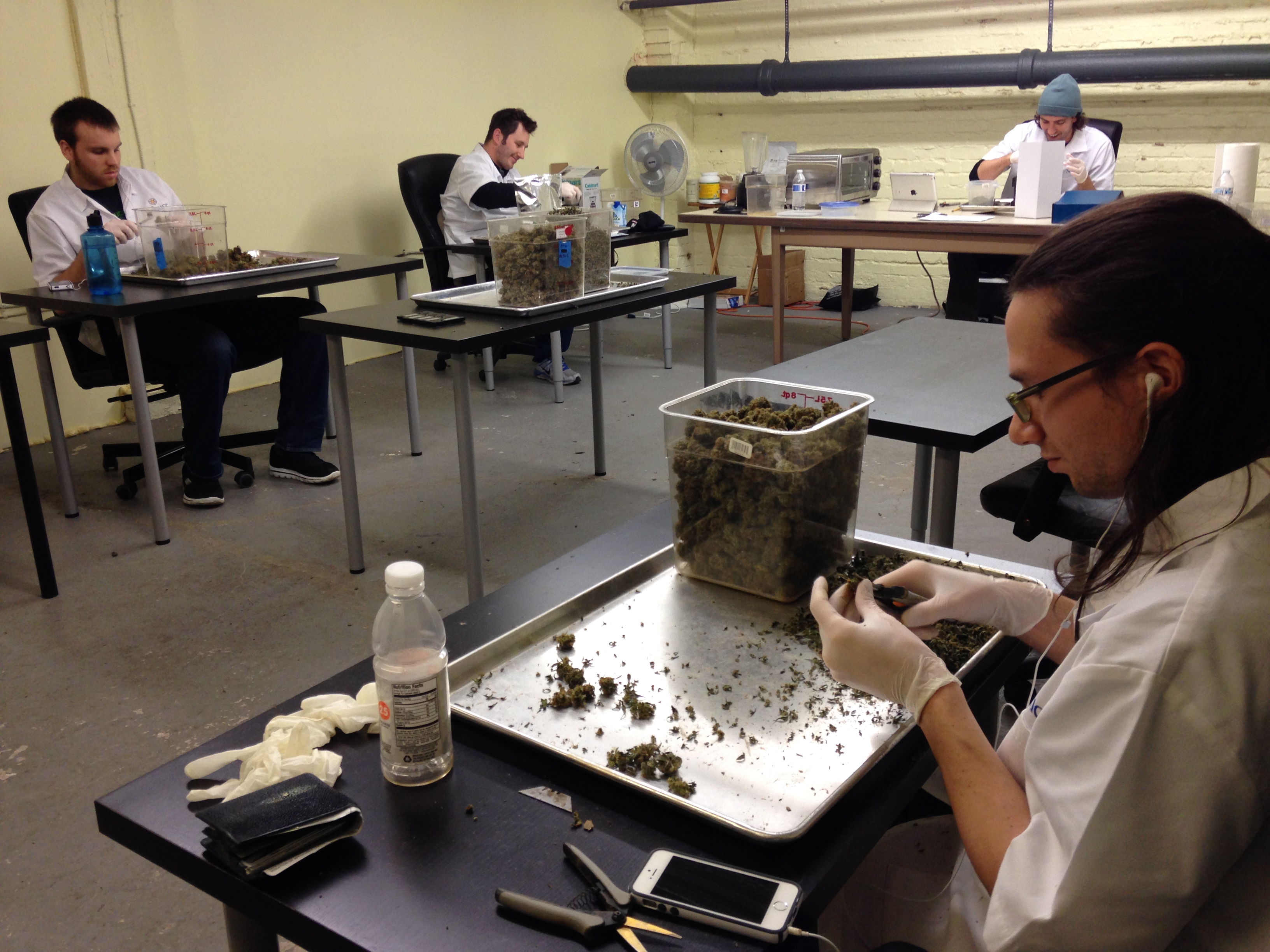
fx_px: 1211
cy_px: 476
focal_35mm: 33
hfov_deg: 55.4
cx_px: 635
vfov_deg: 42.9
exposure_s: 1/20
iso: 80
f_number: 2.4
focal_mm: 4.12
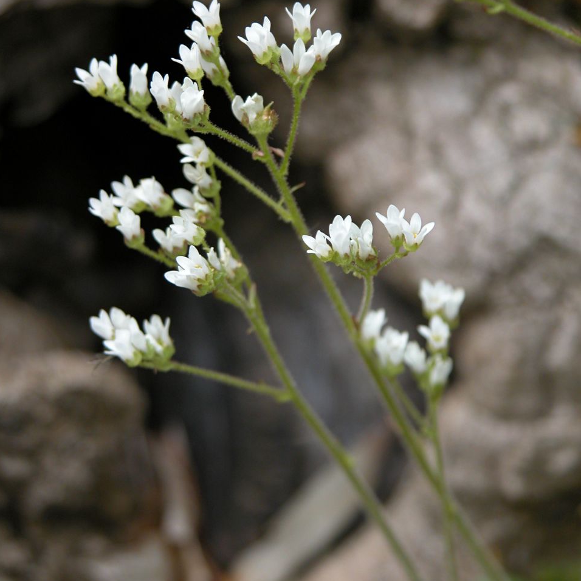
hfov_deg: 7.7
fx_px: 4292
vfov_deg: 7.7
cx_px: 290
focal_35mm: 226
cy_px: 257
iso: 100
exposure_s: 1/252
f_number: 4
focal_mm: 48.5
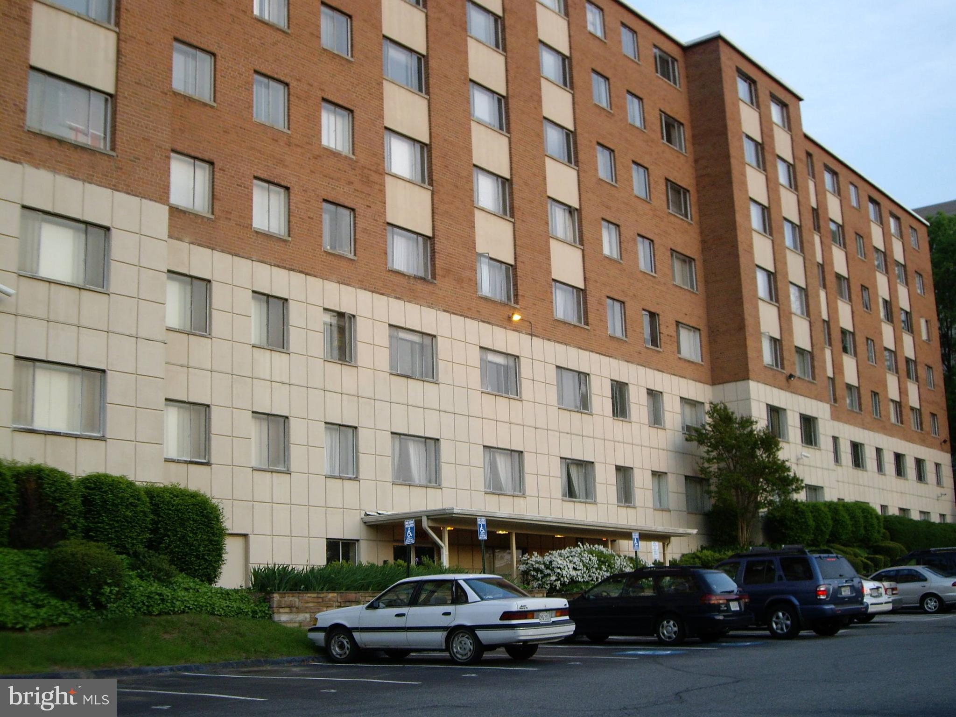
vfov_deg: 30.9
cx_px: 478
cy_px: 358
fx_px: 1298
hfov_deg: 40.4
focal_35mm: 47
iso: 100
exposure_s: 1/80
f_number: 3
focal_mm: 7.6
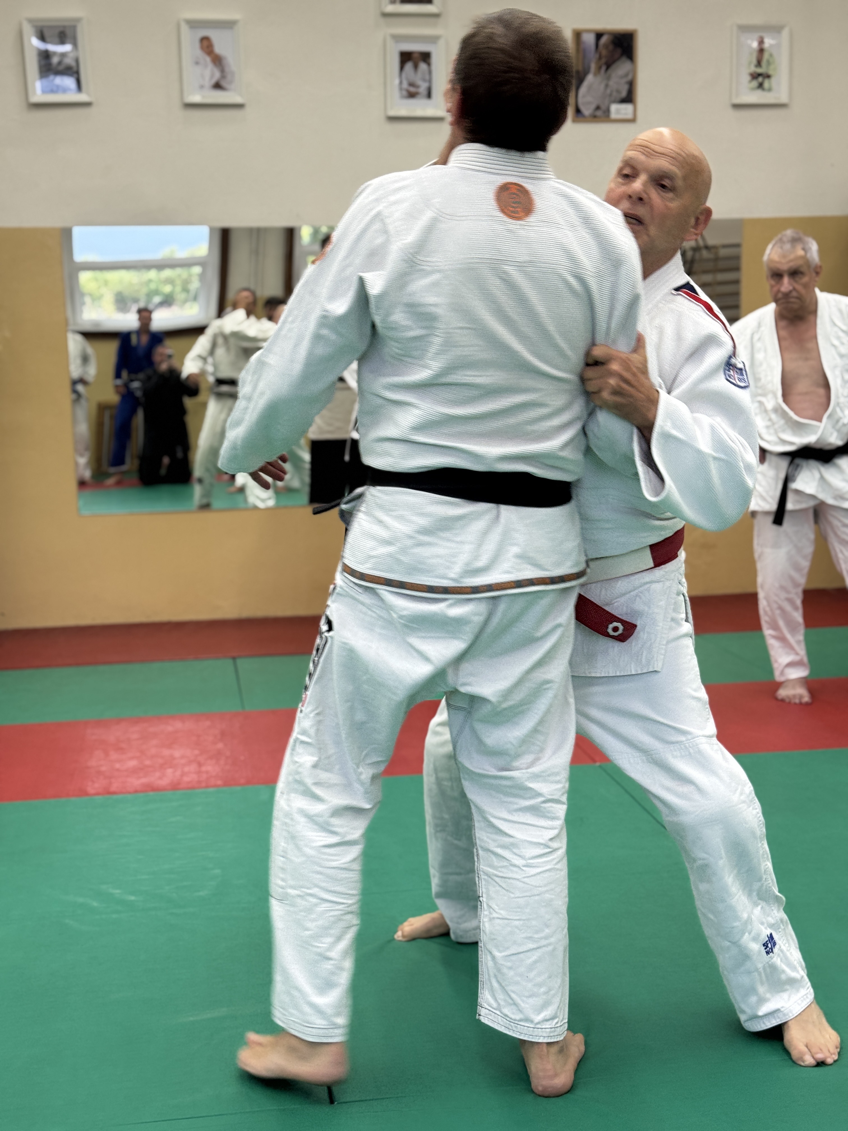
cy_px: 566
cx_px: 424
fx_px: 1568
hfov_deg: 30.3
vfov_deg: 39.7
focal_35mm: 48
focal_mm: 6.76
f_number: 1.78
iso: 80
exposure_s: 1/100
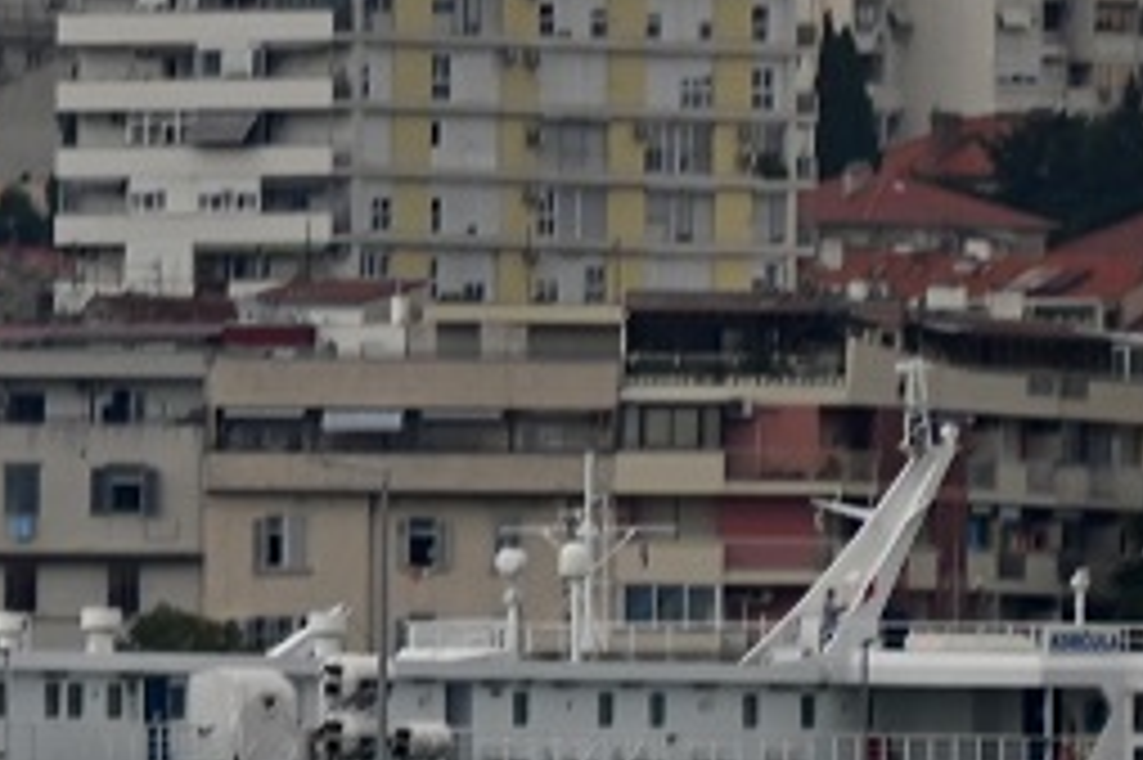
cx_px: -1030
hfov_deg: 1.3
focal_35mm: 1538
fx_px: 48798
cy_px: -196
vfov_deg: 0.9
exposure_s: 1/500
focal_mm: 300
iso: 560
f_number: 5.6
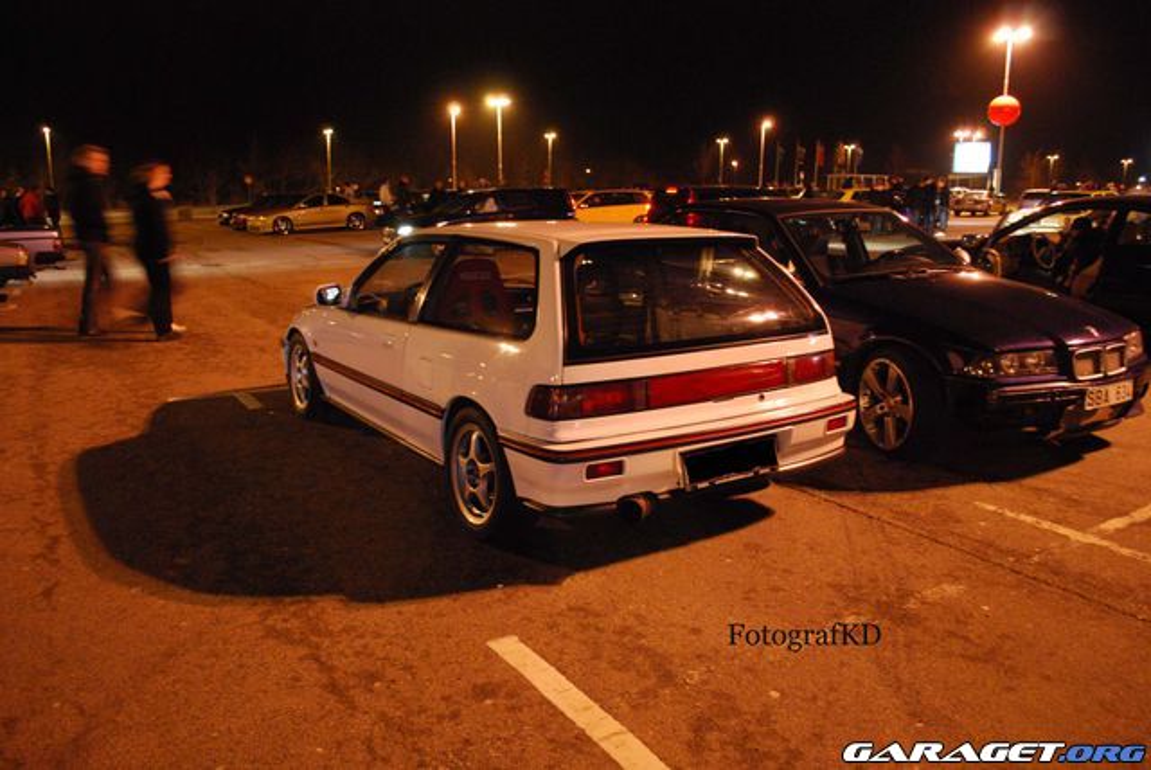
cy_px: 385
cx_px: 576
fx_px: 864
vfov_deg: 48.0
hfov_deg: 67.3
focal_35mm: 27
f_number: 3.5
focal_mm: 18
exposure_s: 1/8
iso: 1600
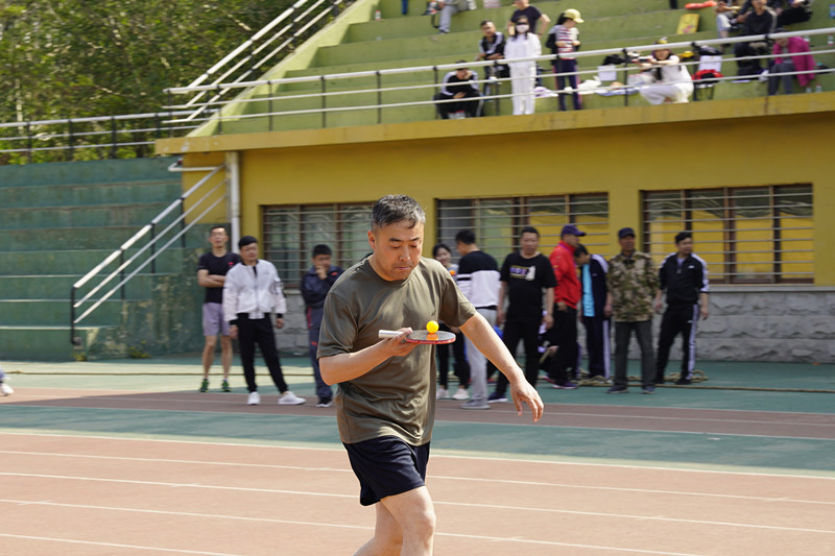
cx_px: 418
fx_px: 2435
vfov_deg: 13.0
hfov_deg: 19.5
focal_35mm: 105
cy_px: 278
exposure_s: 1/200
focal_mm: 70
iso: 200
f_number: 8
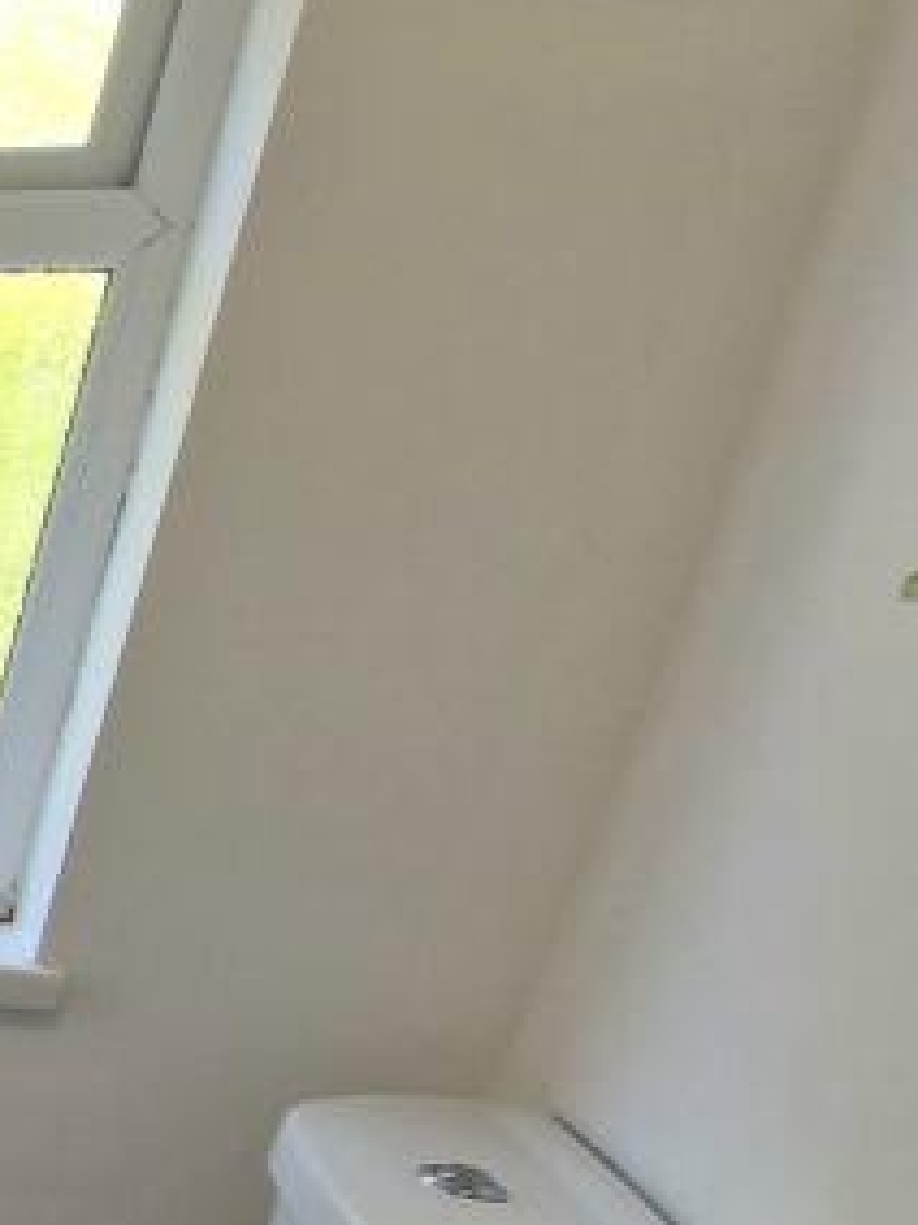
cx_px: -1225
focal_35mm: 47
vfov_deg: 37.2
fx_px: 1663
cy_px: 1151
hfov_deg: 15.8
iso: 50
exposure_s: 1/112
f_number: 2.2
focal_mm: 2.2
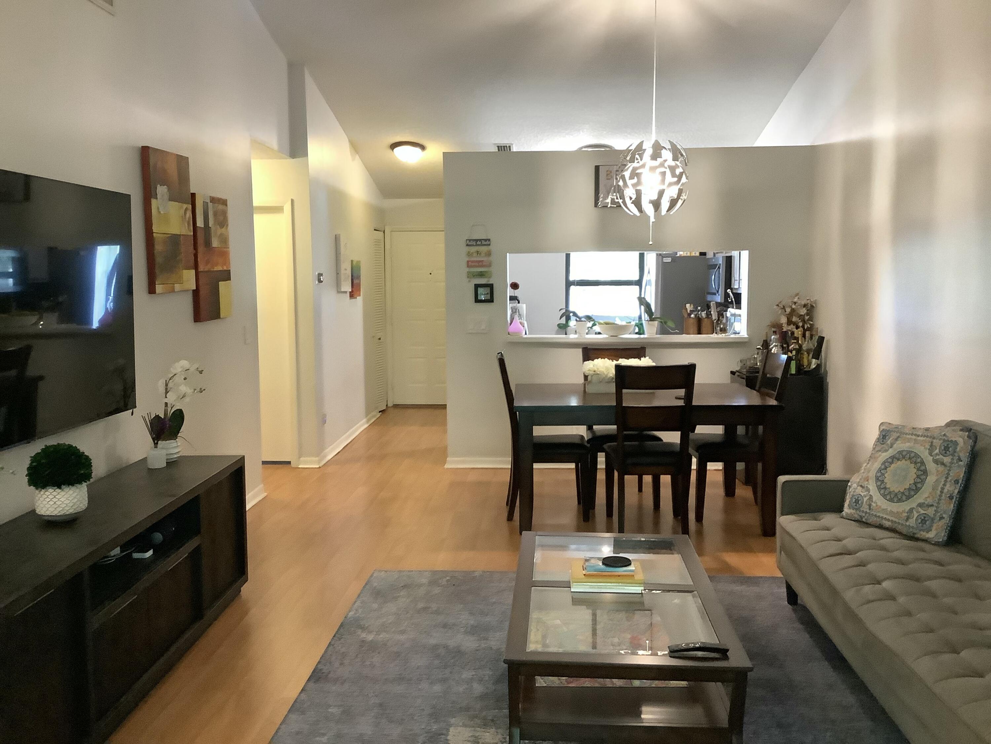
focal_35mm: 31
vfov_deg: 45.4
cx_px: 496
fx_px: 887
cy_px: 372
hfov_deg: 58.4
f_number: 2.4
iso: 640
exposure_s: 1/30
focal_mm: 3.3
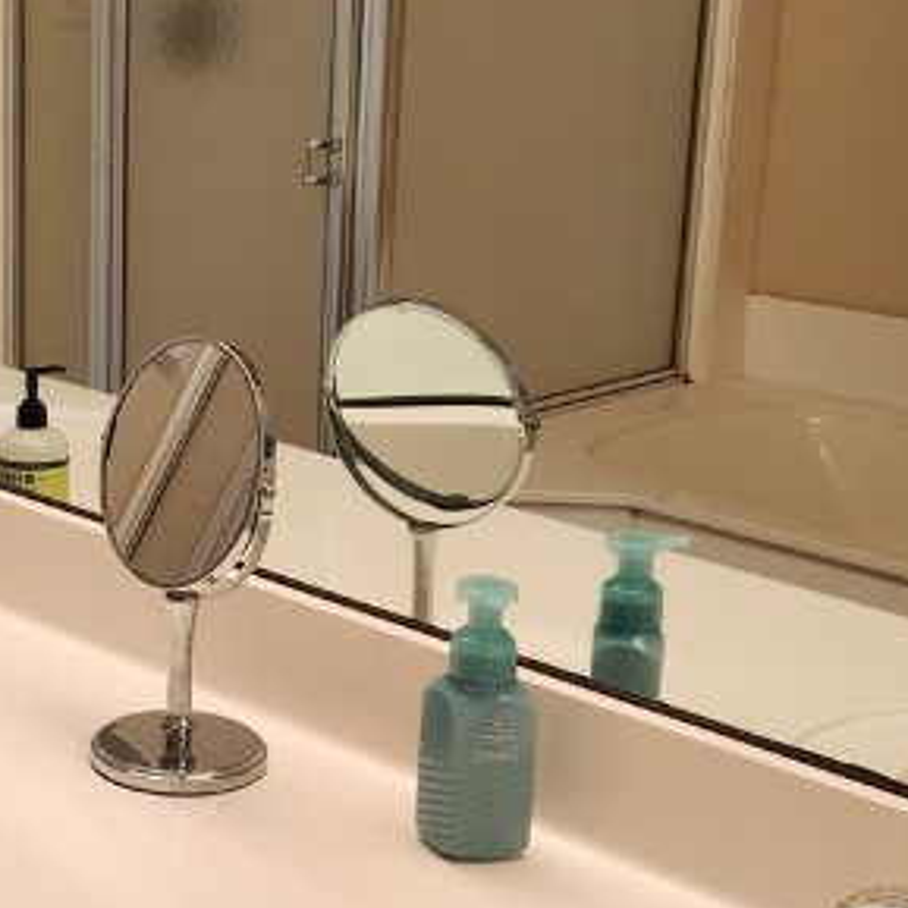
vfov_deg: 24.0
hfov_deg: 23.5
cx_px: 141
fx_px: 2137
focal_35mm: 72
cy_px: 415
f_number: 1.8
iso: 200
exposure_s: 1/120
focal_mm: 5.4
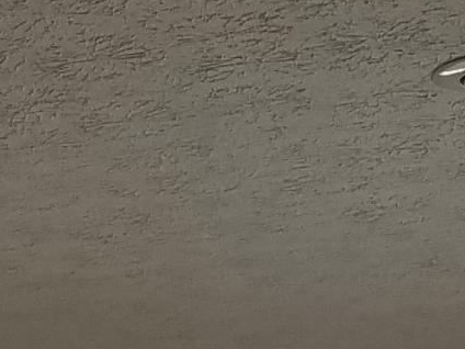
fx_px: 2472
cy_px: 1082
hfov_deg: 10.3
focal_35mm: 184
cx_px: -286
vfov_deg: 7.1
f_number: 1.7
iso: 50
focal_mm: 4.2
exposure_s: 1/111
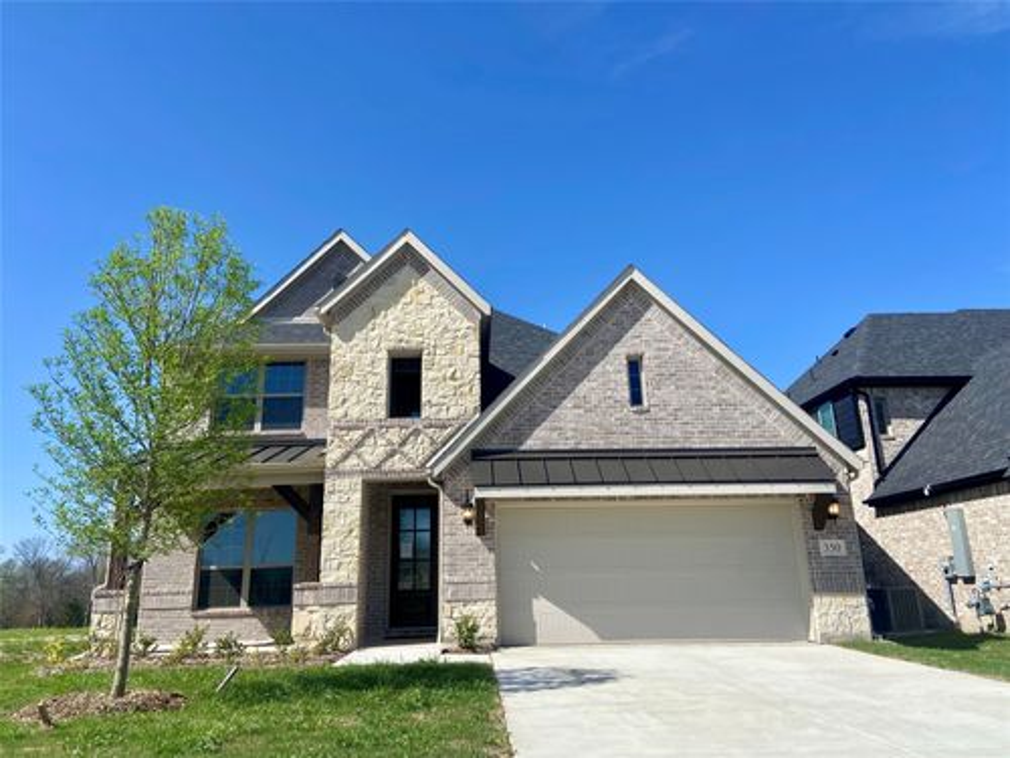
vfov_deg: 53.1
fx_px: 759
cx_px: 505
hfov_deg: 67.3
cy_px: 379
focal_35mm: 26
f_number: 1.8
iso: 32
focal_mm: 4.25
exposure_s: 1/3125
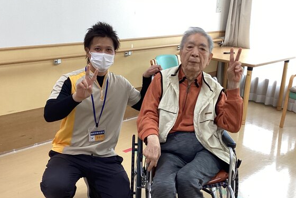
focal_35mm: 46
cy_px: 120
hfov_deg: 42.7
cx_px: 152
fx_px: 378
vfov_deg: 29.2
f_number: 2.4
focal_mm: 3.3
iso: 160
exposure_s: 1/60
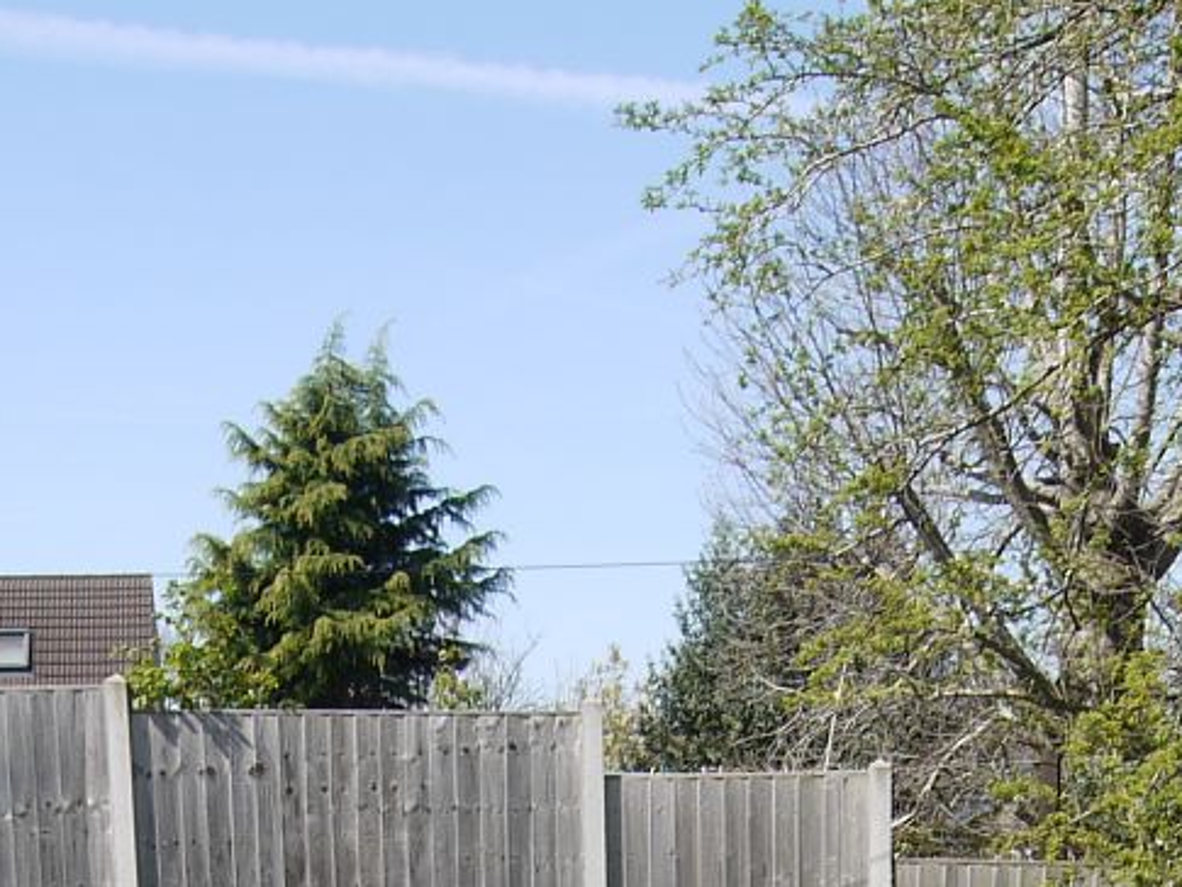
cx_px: 621
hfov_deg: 25.6
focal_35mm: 76
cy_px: 1477
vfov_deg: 16.8
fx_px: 2596
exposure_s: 1/250
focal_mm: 9
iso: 100
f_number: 7.1
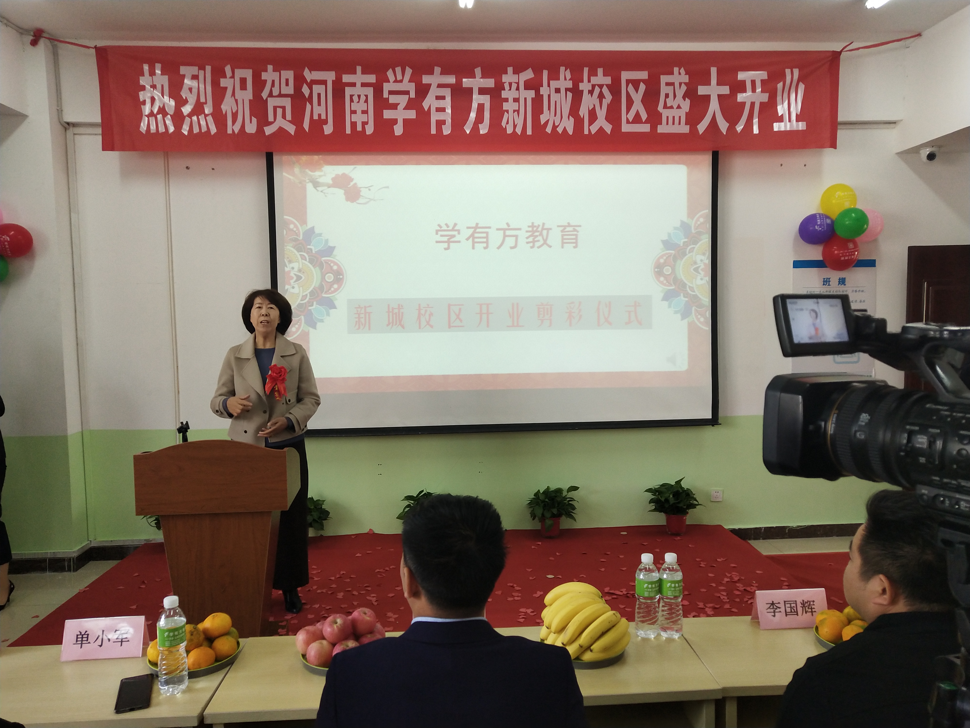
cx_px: 485
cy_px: 364
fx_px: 841
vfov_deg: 46.8
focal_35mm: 30
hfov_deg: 60.0
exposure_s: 1/100
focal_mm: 3.95
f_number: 1.8
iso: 220
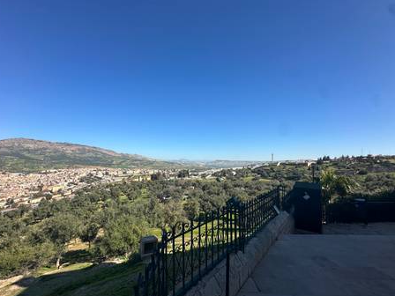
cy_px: 158
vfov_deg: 81.6
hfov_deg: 98.0
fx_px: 171
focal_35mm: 15
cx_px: 184
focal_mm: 2.22
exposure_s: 1/1887
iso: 50
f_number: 2.2
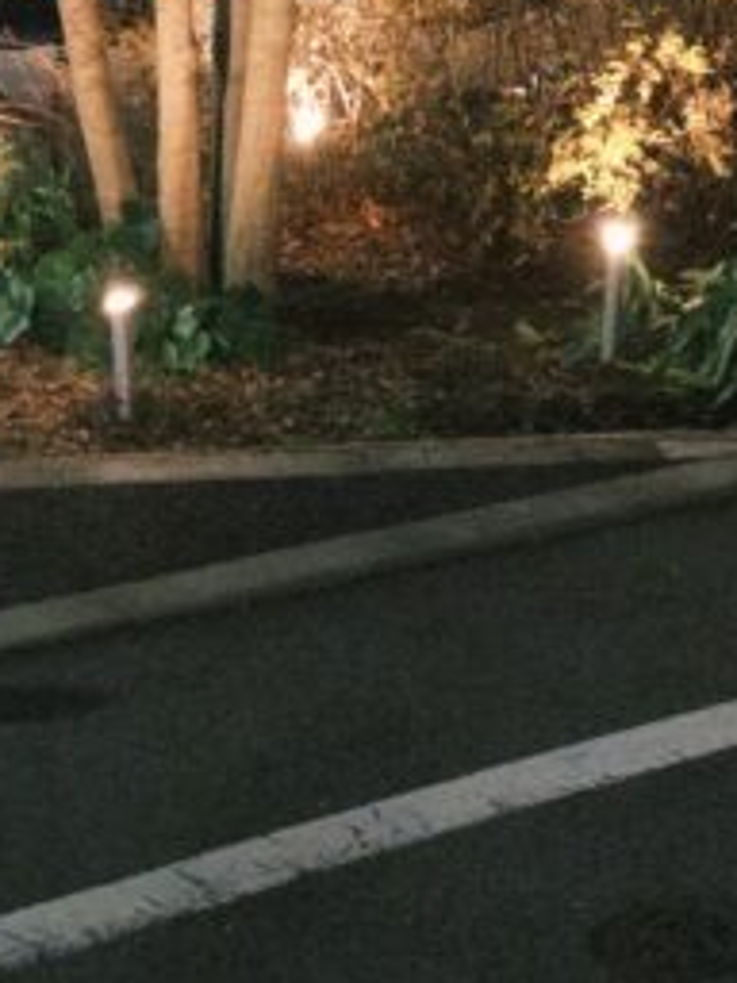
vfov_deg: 16.3
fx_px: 2725
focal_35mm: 96
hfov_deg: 15.1
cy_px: -918
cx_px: 749
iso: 800
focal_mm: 6.76
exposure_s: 1/50
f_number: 1.78
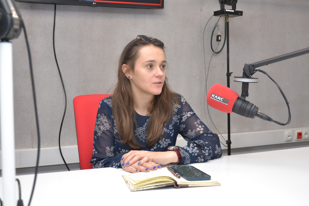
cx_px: 154
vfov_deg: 34.2
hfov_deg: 49.6
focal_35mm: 39
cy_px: 103
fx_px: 335
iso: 800
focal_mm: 26
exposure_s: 1/125
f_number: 4
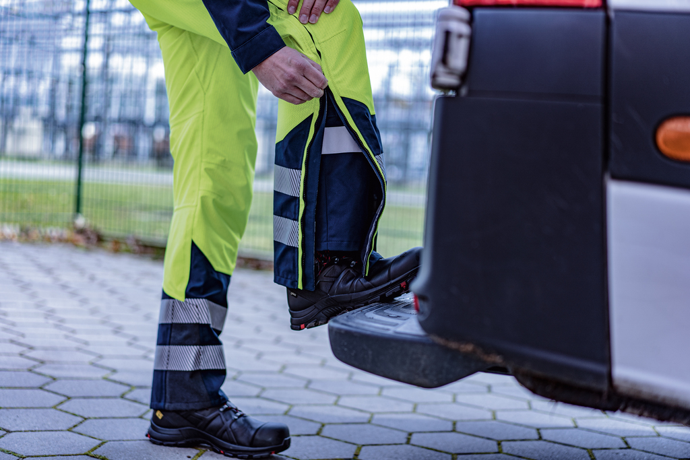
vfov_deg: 24.6
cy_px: 230
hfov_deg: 36.2
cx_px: 345
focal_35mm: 55
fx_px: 1054
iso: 100
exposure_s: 1/320
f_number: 2
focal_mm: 55
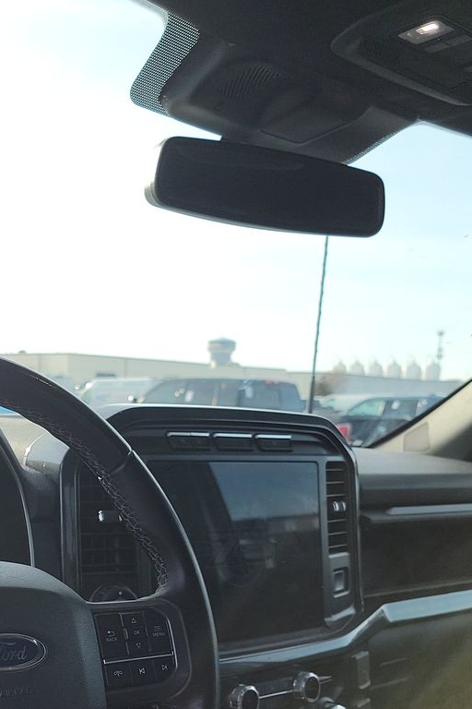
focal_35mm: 52
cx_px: 80
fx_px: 1023
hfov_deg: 25.4
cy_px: 531
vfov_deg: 37.3
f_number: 1.8
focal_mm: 6.7
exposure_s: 1/321
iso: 50
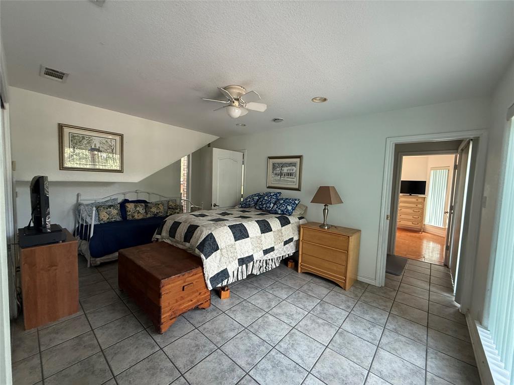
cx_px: 257
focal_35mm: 14
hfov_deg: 102.1
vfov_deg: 85.7
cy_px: 192
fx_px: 208
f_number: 2.2
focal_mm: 2.22
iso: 320
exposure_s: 1/80
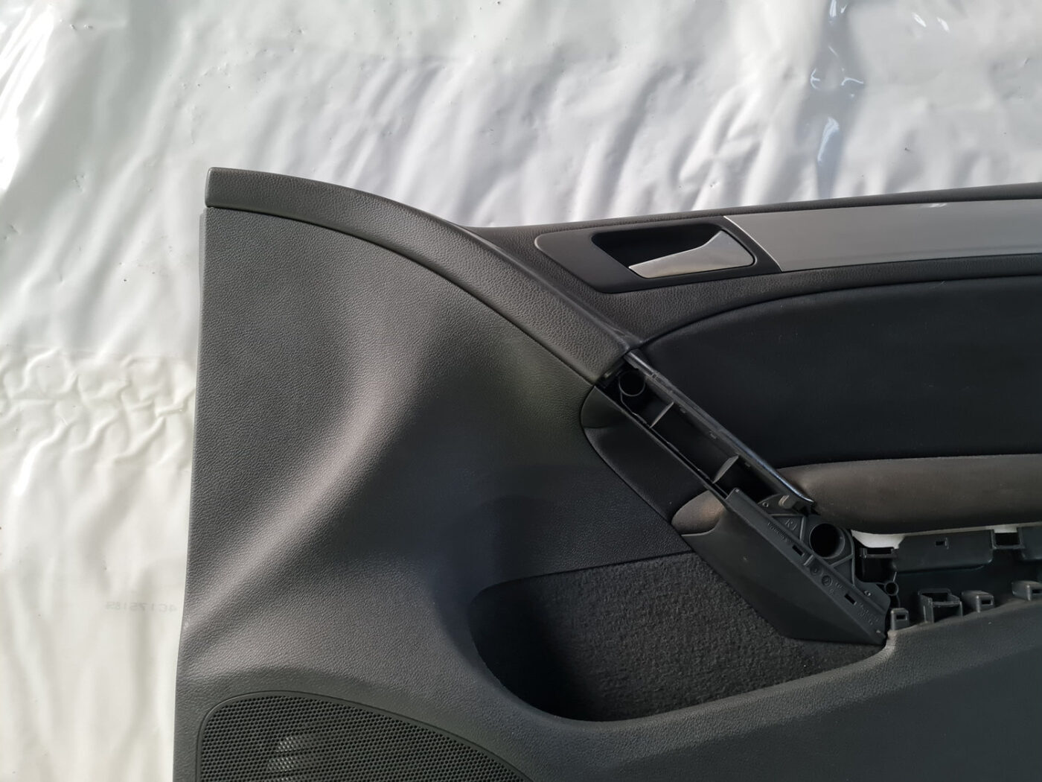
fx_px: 783
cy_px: 391
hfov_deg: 67.3
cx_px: 521
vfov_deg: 53.1
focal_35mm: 26
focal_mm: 5.4
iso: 500
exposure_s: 1/33
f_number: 1.8
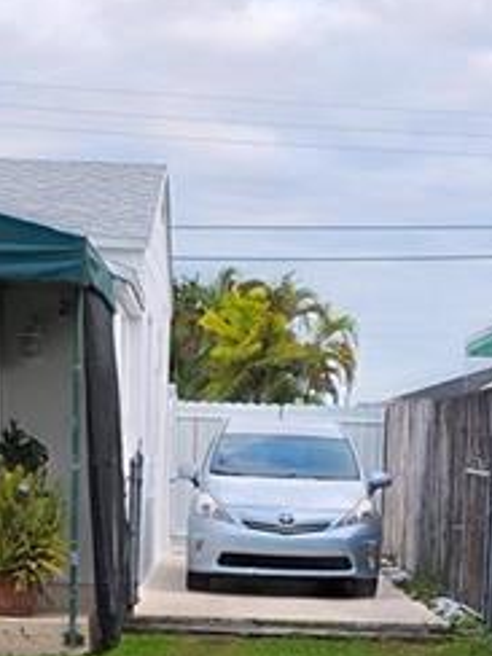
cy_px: 906
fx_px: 2141
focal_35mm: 113
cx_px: 344
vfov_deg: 16.3
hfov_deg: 13.1
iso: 32
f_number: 1.7
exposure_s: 1/180
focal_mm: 6.3
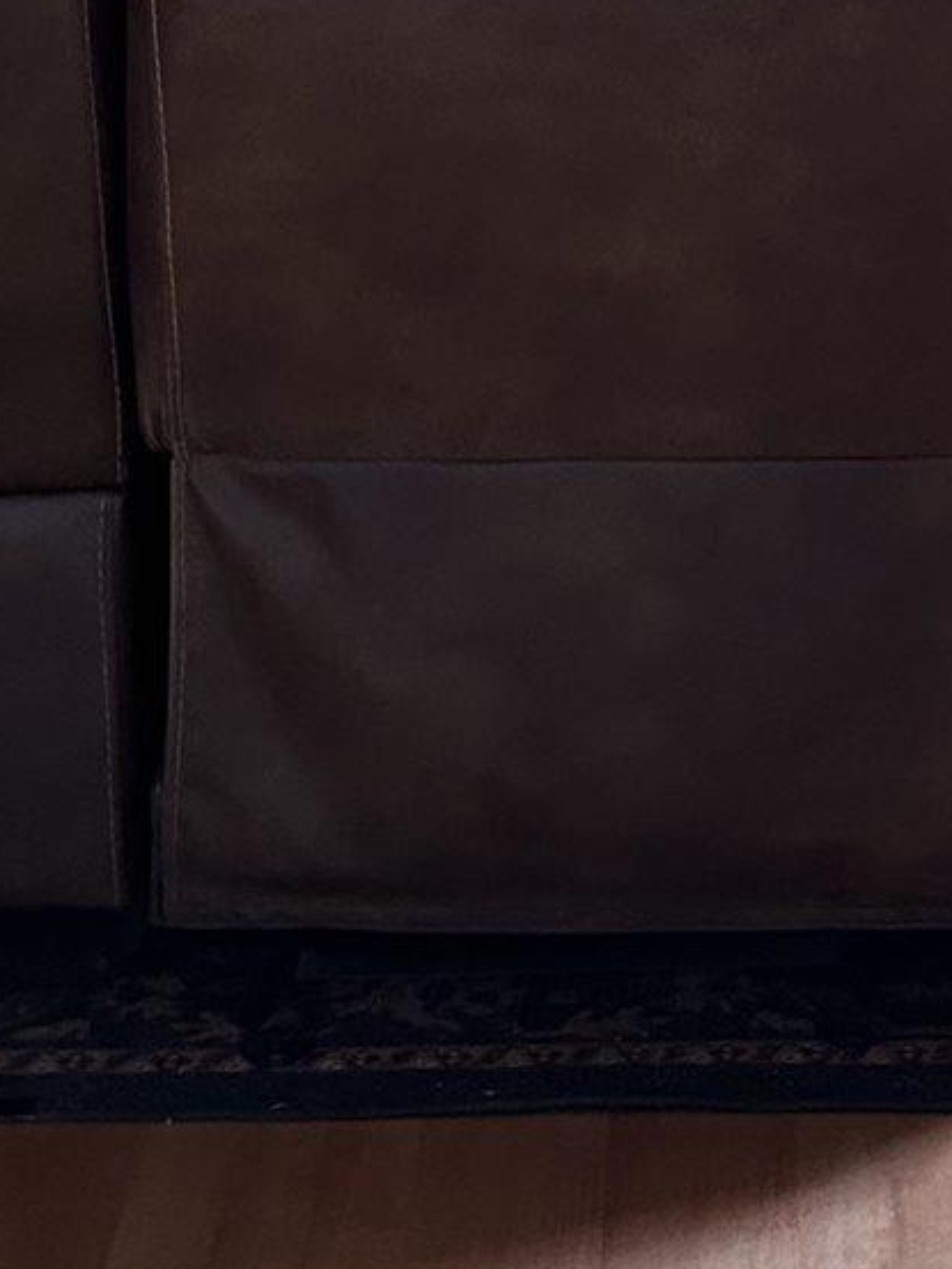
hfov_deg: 14.6
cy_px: -576
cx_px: 959
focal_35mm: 100
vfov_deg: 17.8
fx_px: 3665
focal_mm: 6.86
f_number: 1.78
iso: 400
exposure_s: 1/60
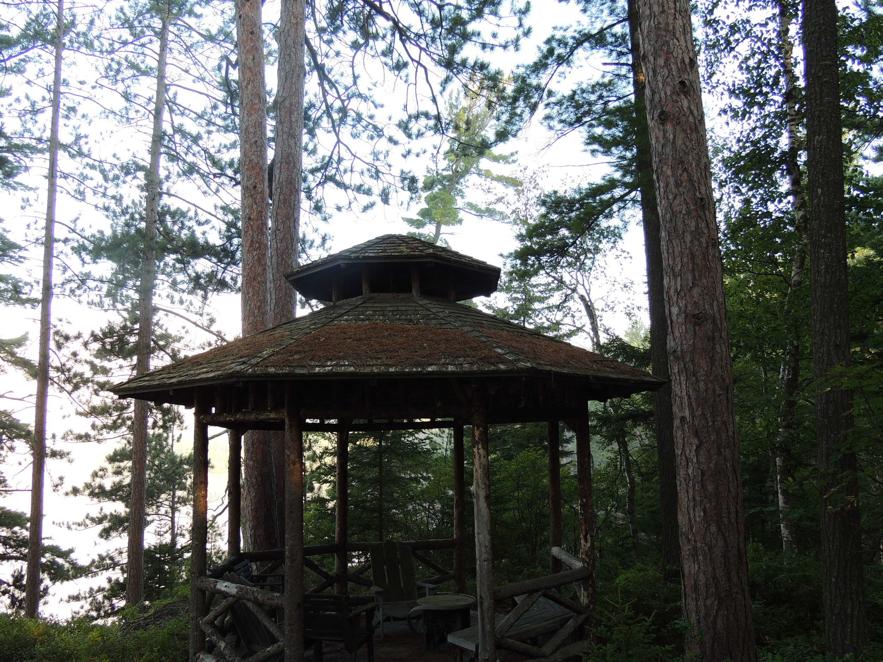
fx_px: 765
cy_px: 331
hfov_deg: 60.0
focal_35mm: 30
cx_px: 442
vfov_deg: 46.8
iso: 100
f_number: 3.1
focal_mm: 5.3
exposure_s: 1/60
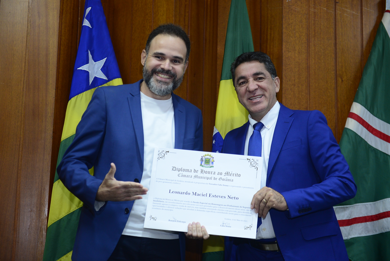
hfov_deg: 30.5
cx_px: 195
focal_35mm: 66
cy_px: 130
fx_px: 715
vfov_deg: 20.6
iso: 1600
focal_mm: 66
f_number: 4
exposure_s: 1/125
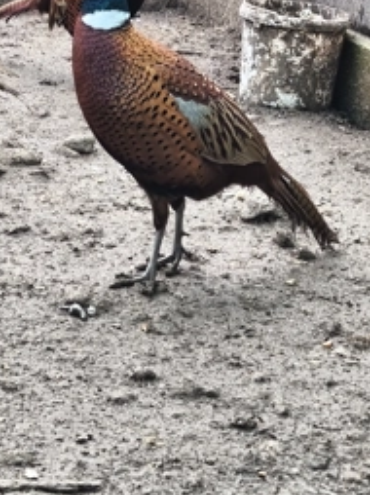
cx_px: 203
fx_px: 1599
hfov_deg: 13.2
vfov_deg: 17.6
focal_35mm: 112
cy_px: 261
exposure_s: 1/100
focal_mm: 6.18
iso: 160
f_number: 1.65
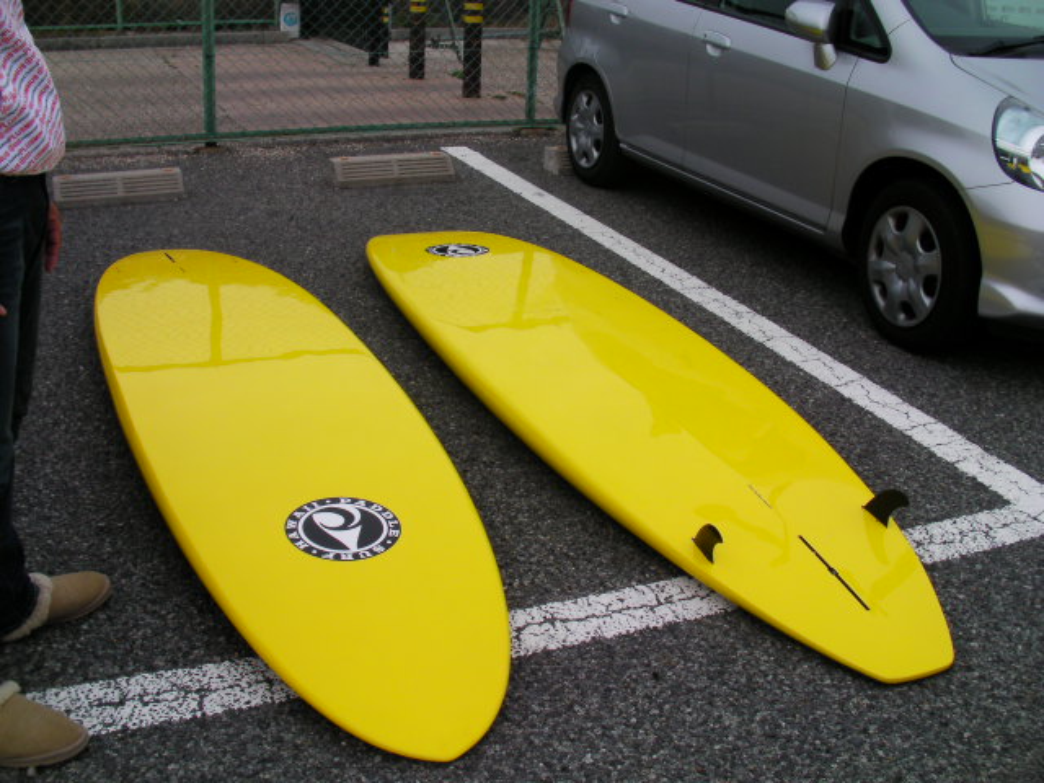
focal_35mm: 38
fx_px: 1146
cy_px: 392
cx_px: 522
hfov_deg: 49.0
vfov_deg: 37.7
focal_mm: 6.3
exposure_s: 1/315
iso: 50
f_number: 4.5
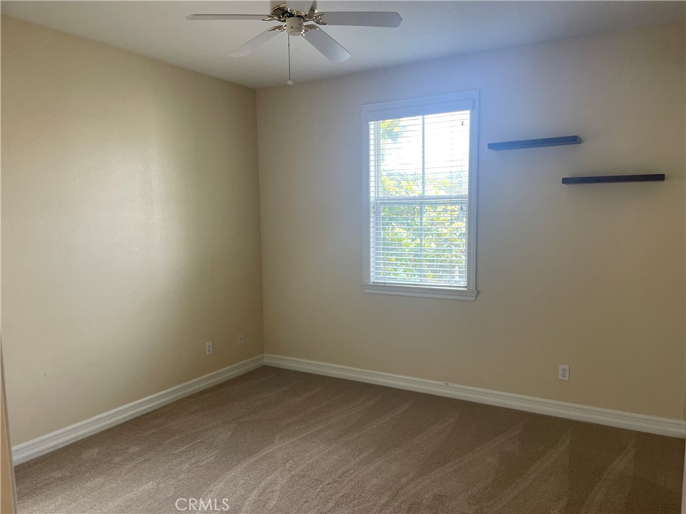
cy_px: 257
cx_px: 343
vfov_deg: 53.1
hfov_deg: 67.3
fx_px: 515
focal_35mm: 26
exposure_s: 1/120
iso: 100
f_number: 1.6
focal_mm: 4.2
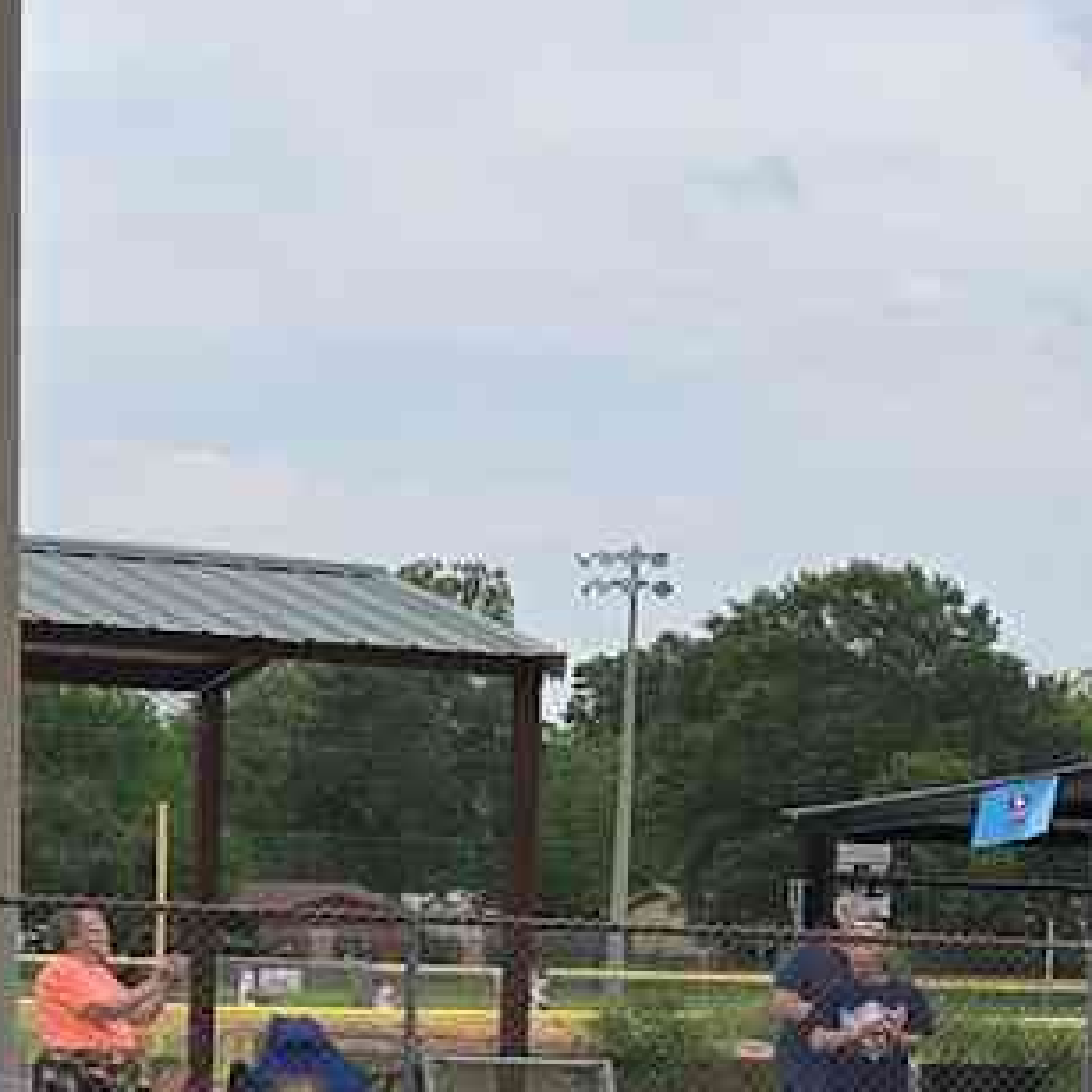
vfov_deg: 24.1
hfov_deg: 22.1
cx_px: -493
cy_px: 1259
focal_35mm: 66
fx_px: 2356
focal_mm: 5.4
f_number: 1.8
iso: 25
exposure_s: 1/647
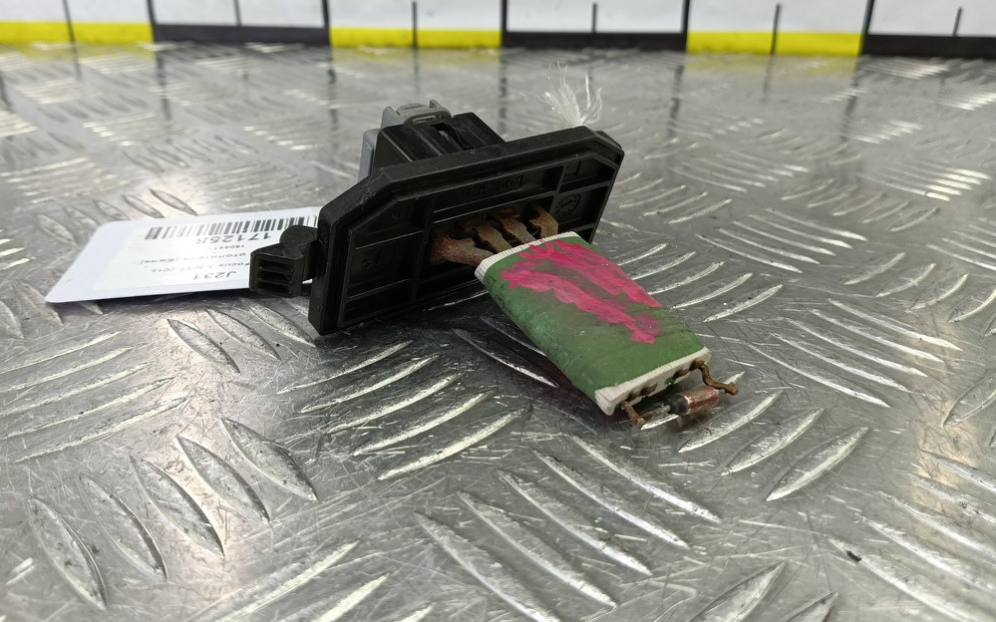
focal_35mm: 25
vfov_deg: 49.0
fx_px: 678
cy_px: 256
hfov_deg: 72.6
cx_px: 490
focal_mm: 4.11
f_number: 1.6
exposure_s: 1/50
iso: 130
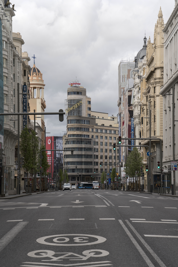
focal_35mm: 96
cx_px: 89
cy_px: 134
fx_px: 712
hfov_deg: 14.3
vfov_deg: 21.2
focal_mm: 96
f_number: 9
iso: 250
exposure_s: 1/400
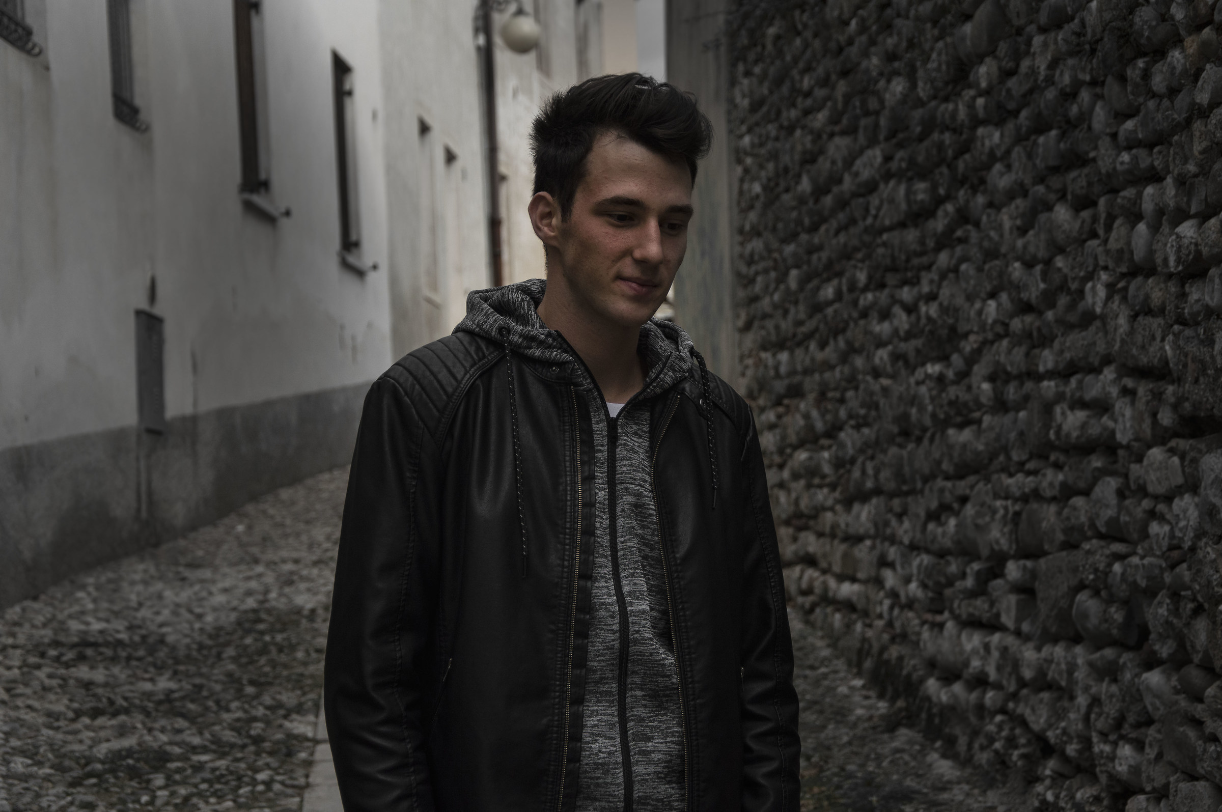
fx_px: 2950
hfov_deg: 23.4
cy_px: 406
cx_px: 611
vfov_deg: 15.7
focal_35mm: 87
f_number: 5
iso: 400
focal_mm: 58
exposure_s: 1/640
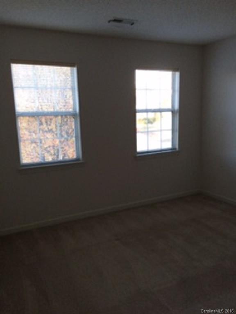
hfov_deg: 48.2
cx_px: 118
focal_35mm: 29
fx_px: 264
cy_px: 157
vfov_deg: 61.7
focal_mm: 4.15
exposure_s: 1/30
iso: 64
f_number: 2.2
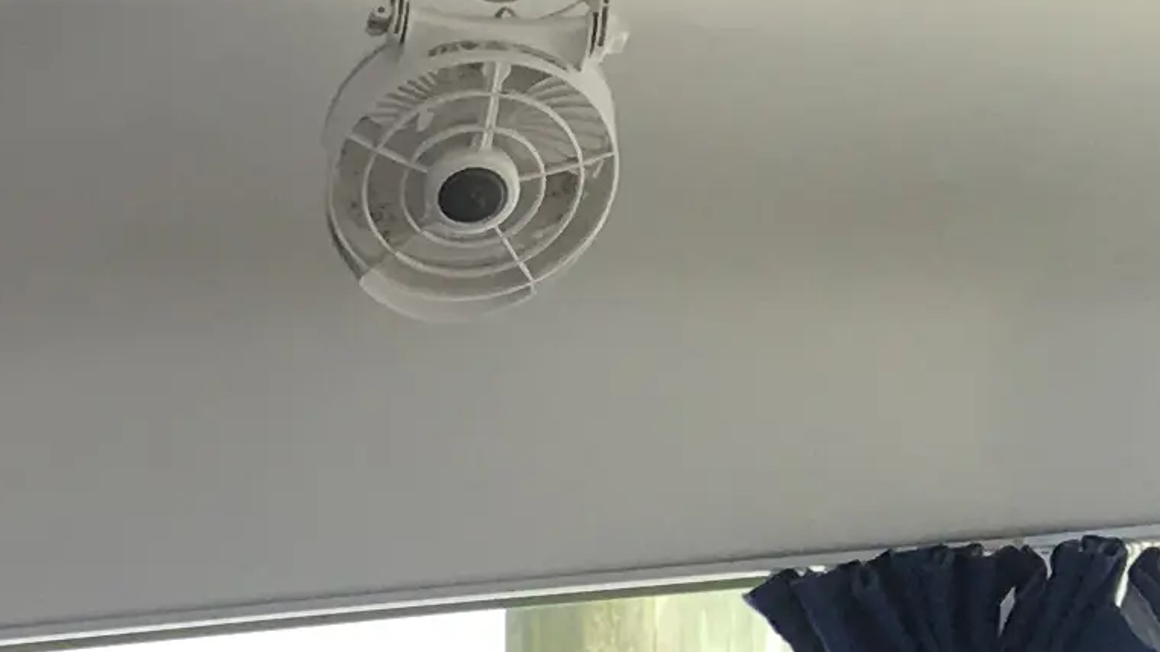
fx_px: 5136
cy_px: 1137
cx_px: -1701
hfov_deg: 10.8
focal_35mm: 167
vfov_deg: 7.1
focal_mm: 4.15
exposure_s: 1/252
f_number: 2.2
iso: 25
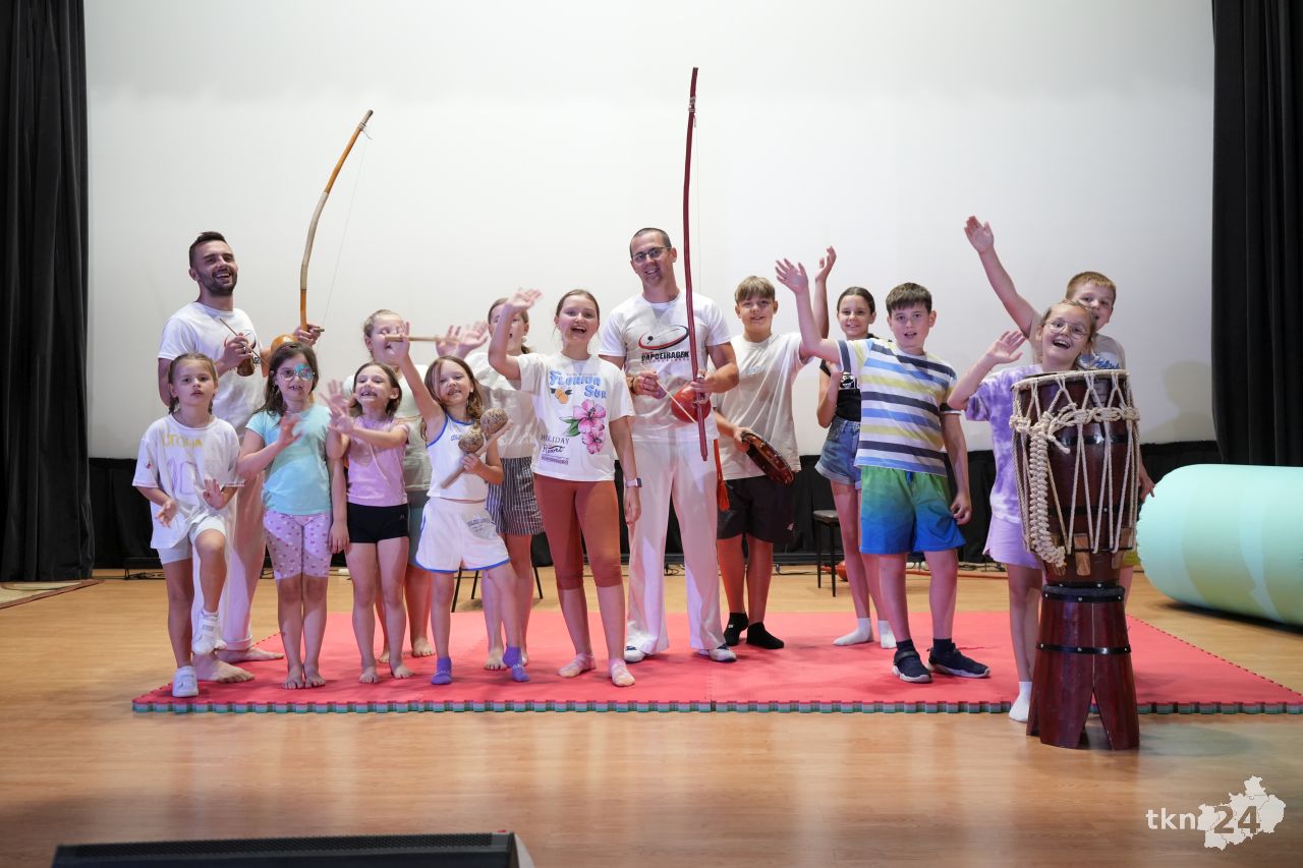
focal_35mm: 33
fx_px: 1194
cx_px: 652
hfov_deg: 57.2
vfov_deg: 40.0
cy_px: 434
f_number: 4.5
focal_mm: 33
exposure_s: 1/100
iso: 2500
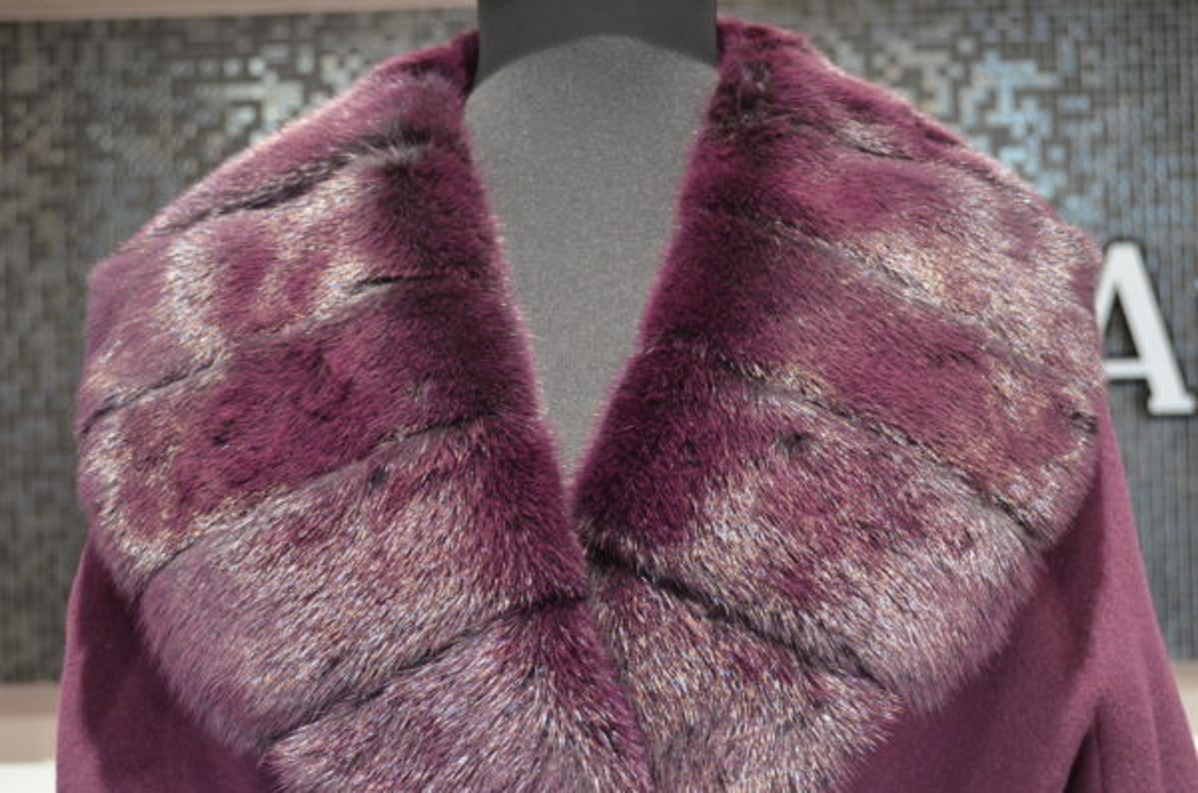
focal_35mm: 52
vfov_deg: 25.6
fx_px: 1743
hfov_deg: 37.9
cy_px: 396
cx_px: 599
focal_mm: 35
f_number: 5
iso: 1600
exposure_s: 1/30
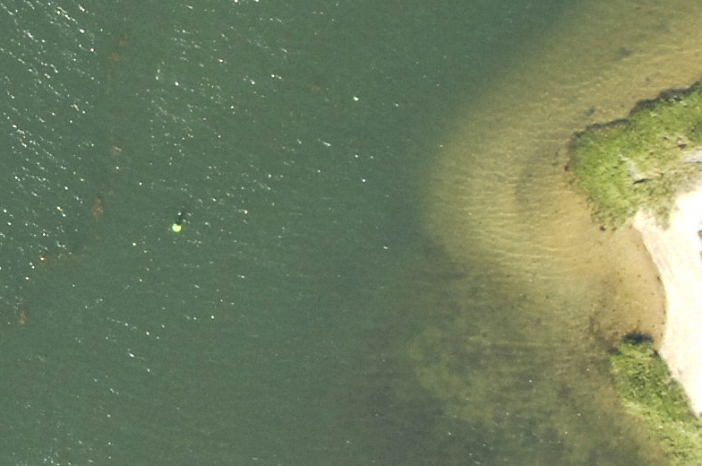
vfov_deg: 6.9
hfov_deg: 10.3
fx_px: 3835
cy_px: 303
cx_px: -124
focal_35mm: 197
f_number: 3.5
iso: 400
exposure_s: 1/1000
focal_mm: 24
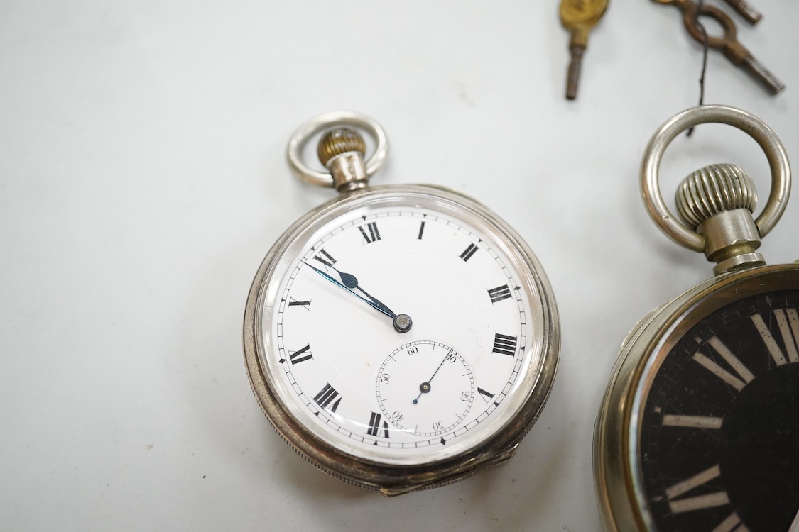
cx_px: 400
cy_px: 266
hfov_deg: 43.6
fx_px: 999
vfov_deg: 29.9
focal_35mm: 45
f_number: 5.6
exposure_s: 1/400
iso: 3200
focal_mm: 30
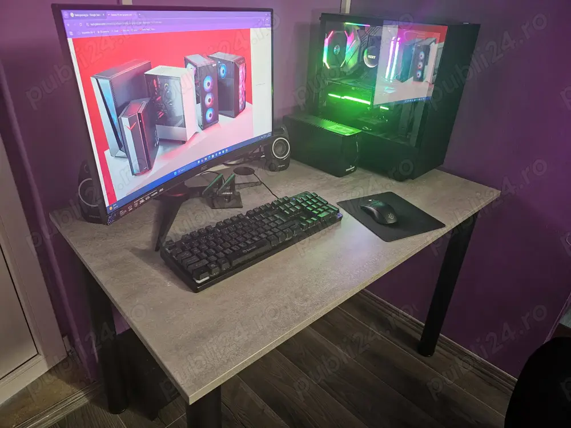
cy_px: 214
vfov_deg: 58.9
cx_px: 286
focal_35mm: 23
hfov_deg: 73.9
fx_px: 379
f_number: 1.7
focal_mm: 6.3
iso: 640
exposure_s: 1/25
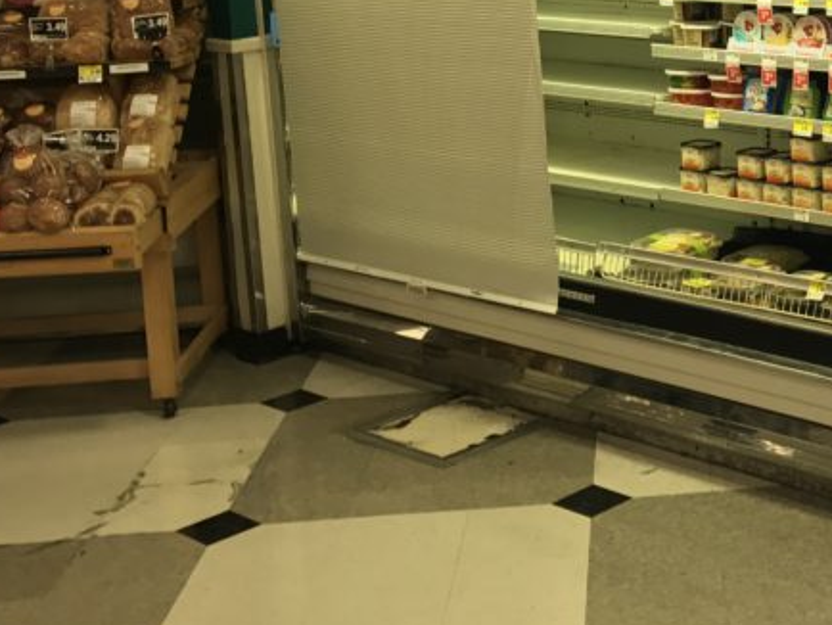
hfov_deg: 27.6
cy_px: 69
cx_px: 834
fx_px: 1587
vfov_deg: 21.8
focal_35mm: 66
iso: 32
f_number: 1.8
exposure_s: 1/60
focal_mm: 3.99
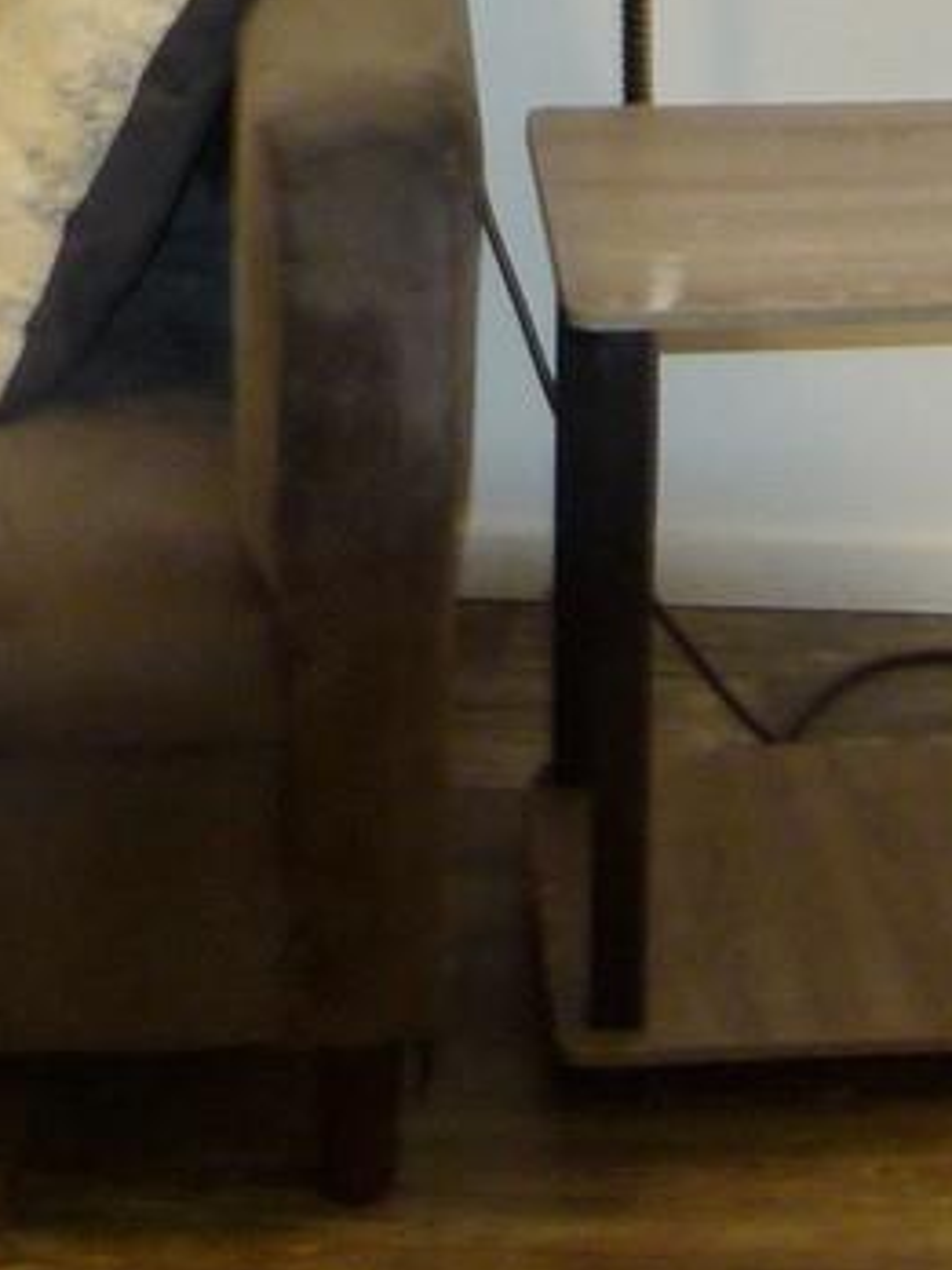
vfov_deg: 15.2
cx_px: 667
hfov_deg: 12.9
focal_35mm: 115
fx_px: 4217
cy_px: -876
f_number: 2.8
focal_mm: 4.5
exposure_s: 1/13
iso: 100
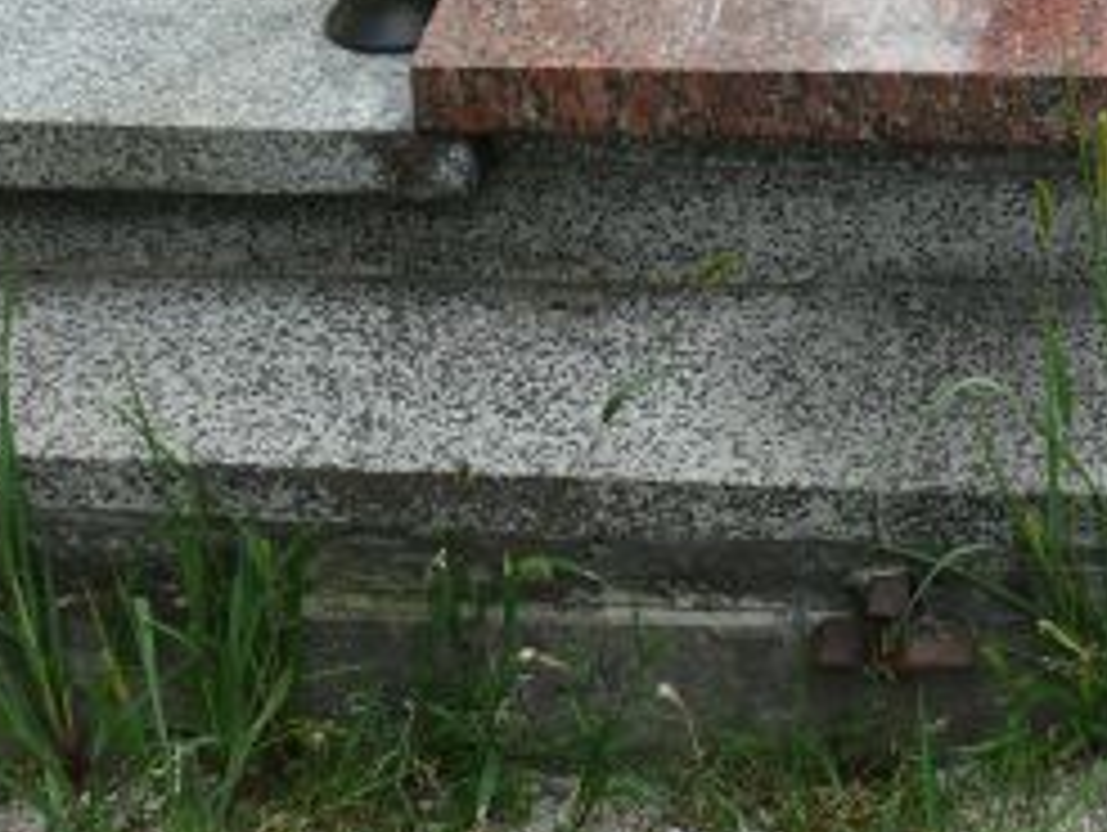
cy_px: -108
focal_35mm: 91
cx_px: 864
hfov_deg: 21.3
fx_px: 2913
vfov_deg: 15.8
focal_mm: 7.4
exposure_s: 1/125
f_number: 4
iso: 100
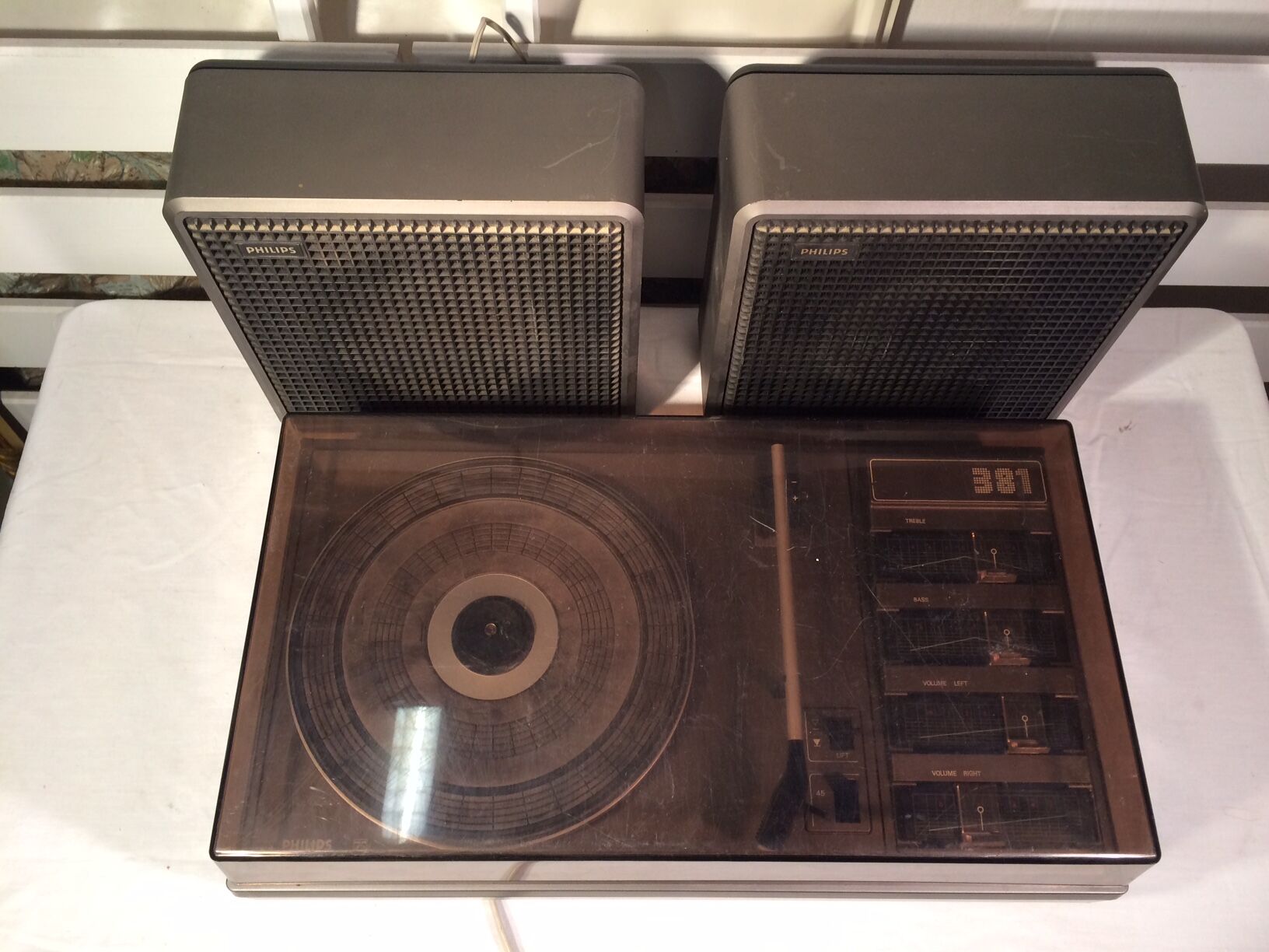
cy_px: 476
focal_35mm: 29
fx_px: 1063
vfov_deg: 48.2
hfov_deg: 61.7
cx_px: 634
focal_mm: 4.15
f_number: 2.2
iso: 64
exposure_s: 1/33
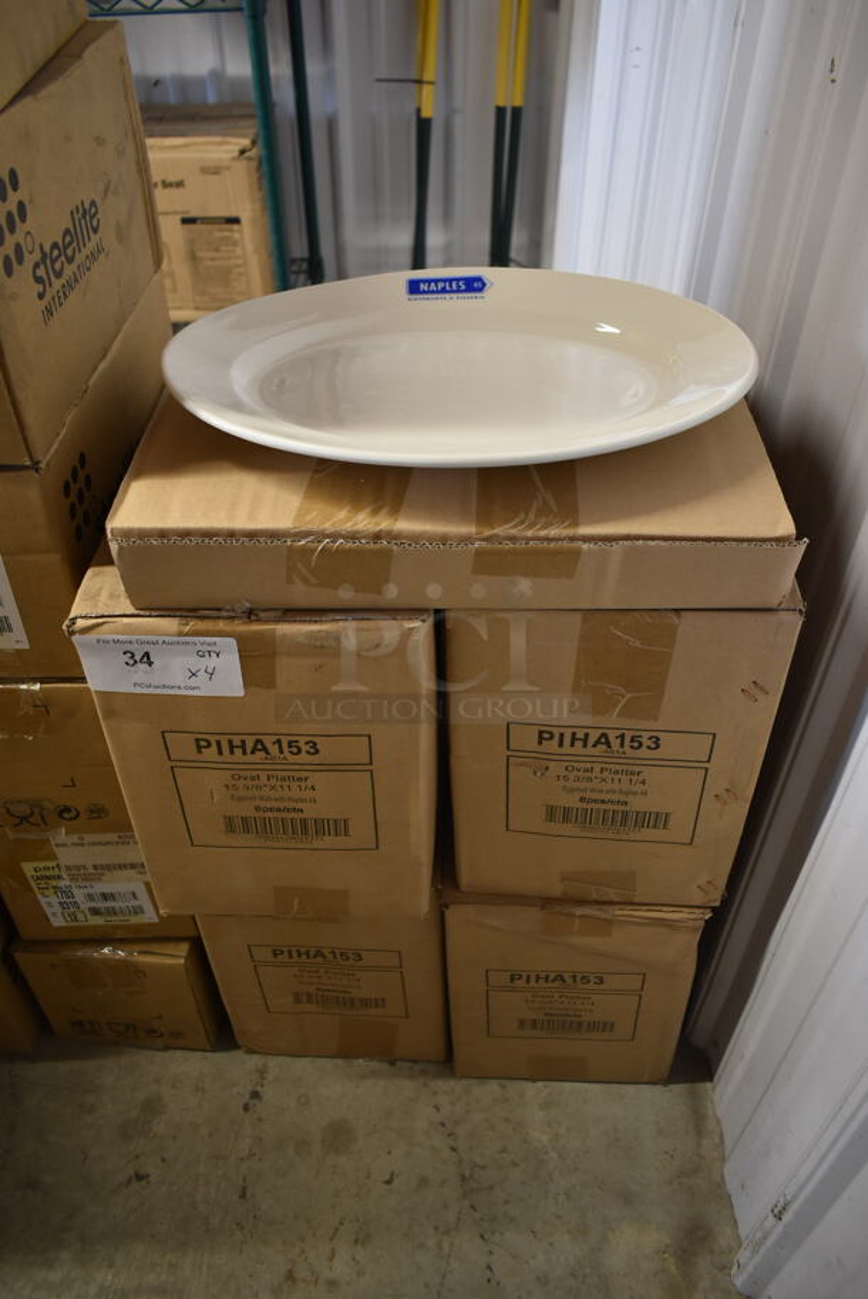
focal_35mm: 27
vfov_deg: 67.3
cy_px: 650
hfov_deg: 48.0
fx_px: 975
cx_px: 434
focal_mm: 18
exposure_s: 1/30
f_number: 3.5
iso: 720
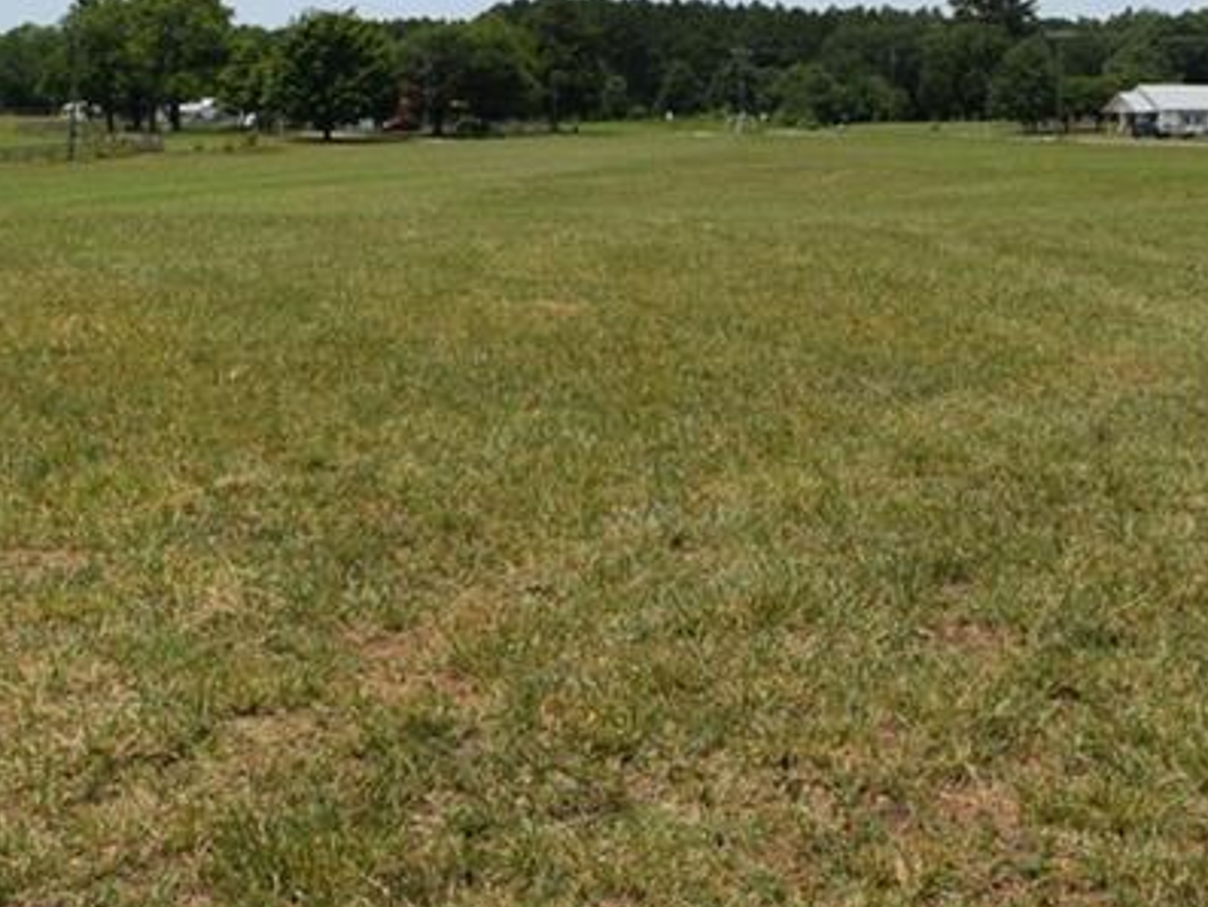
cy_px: 285
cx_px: 700
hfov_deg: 28.9
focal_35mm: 67
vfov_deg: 21.8
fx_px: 2339
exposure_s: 1/400
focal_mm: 18
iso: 200
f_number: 10
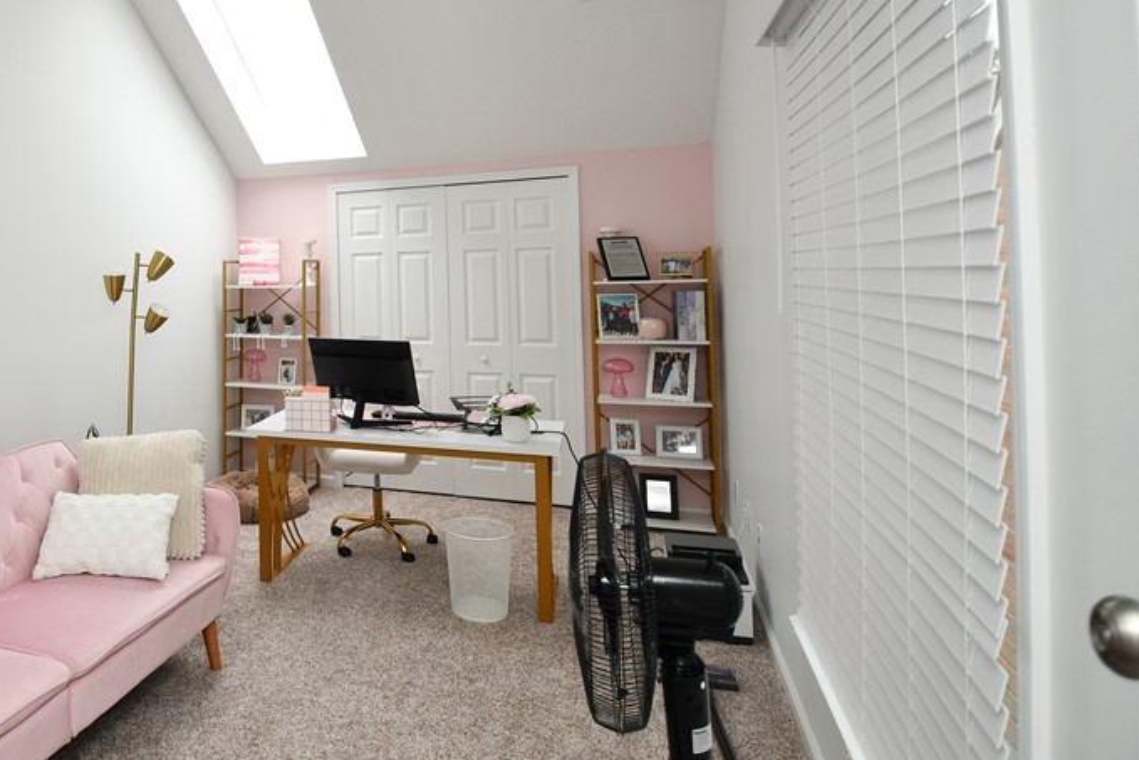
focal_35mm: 24
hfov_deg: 67.2
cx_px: 235
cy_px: 255
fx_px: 759
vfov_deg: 52.2
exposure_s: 1/80
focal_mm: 10
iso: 200
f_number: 4.5
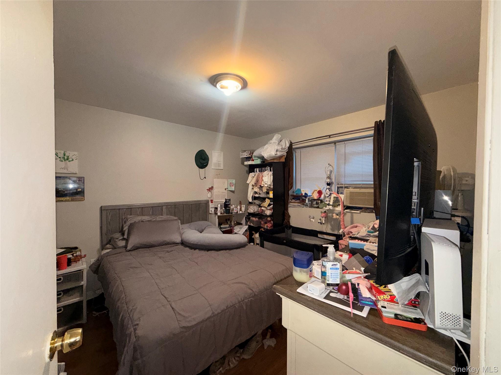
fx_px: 203
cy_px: 188
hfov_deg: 102.1
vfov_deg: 85.7
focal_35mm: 14
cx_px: 250
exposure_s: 1/60
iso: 160
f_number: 2.2
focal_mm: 2.22
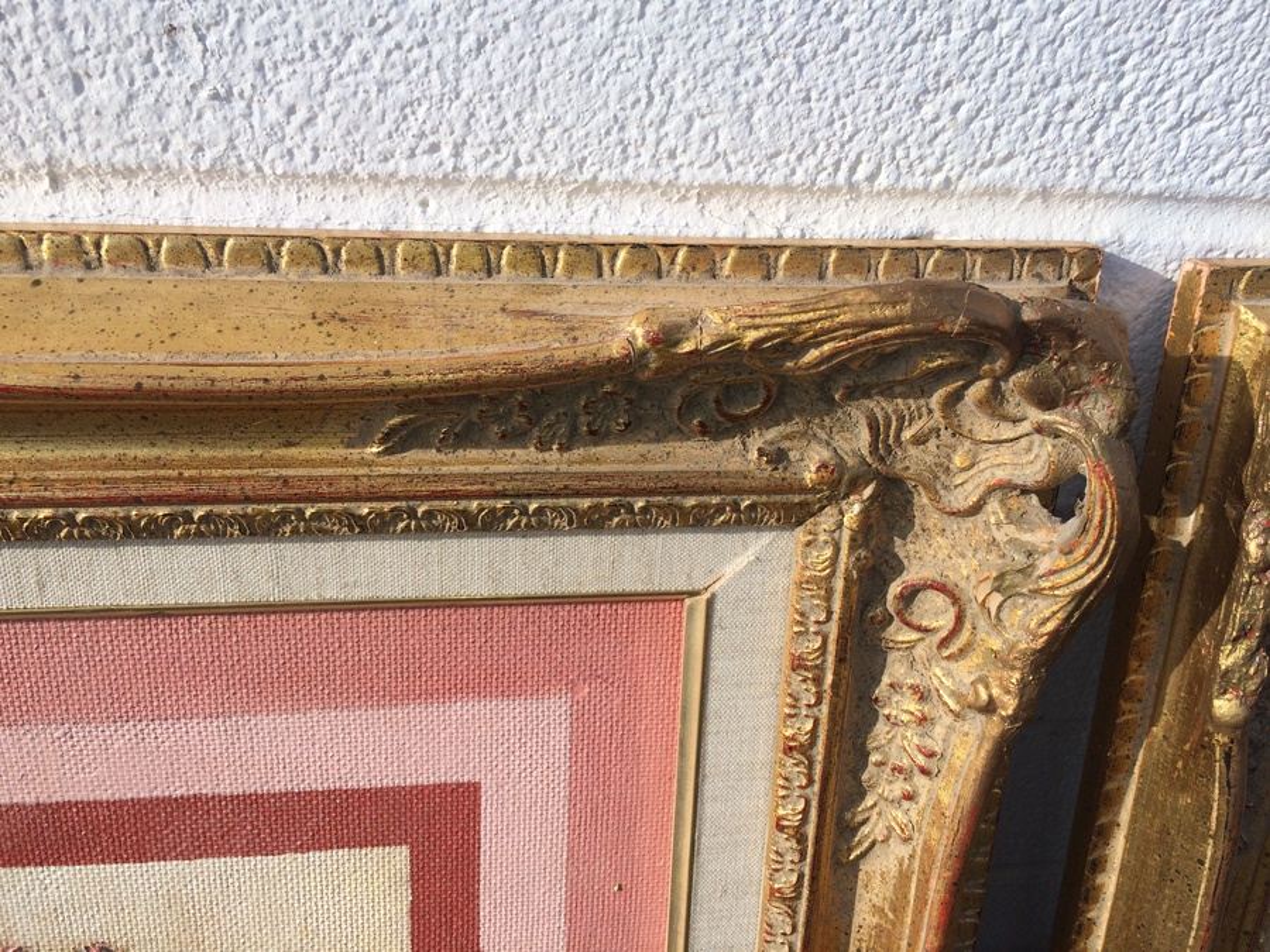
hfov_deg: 60.0
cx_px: 635
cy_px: 476
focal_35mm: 30
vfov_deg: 46.8
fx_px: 1101
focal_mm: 4.12
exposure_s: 1/2283
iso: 40
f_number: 2.2
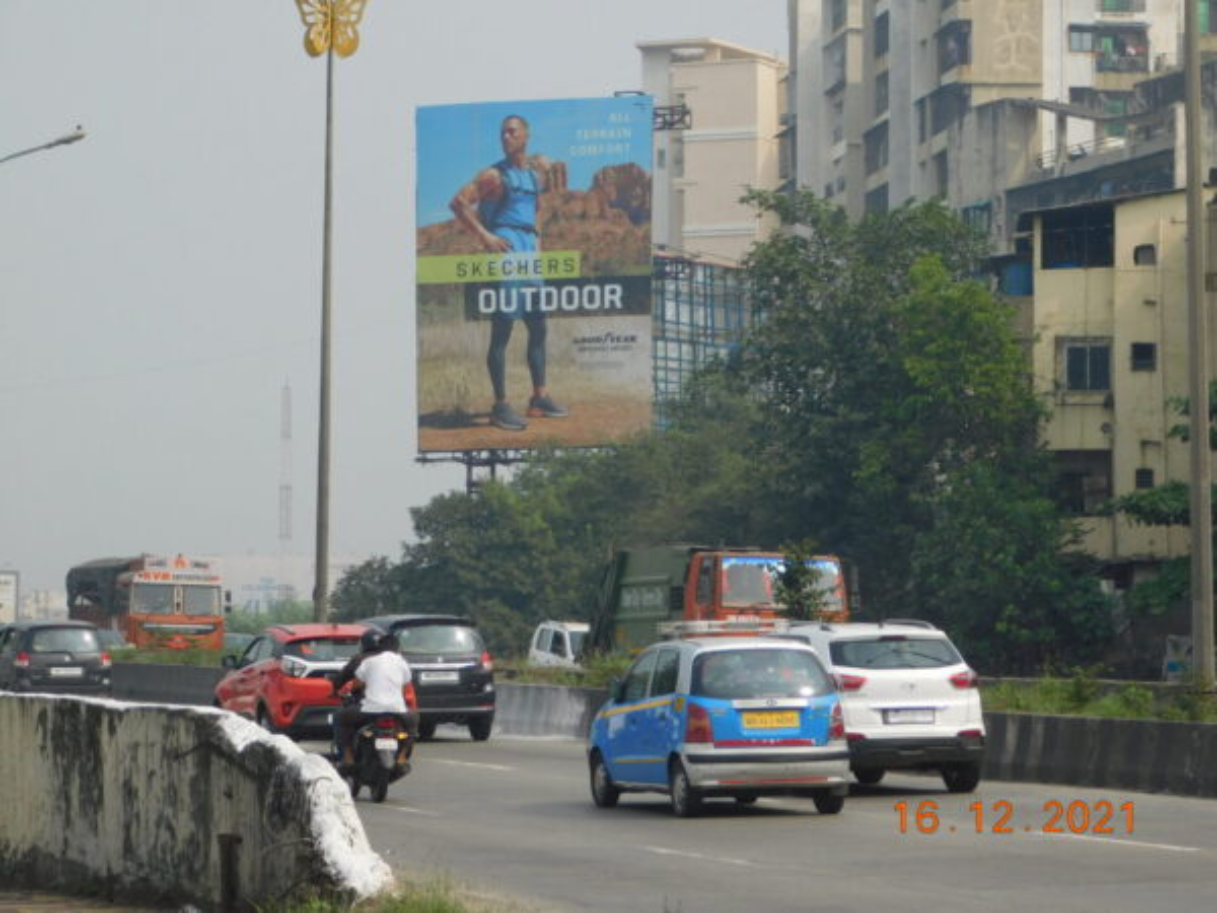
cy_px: 456
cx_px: 608
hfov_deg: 14.7
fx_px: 4711
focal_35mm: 134
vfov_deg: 11.1
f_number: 5
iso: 125
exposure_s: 1/800
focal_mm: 23.7
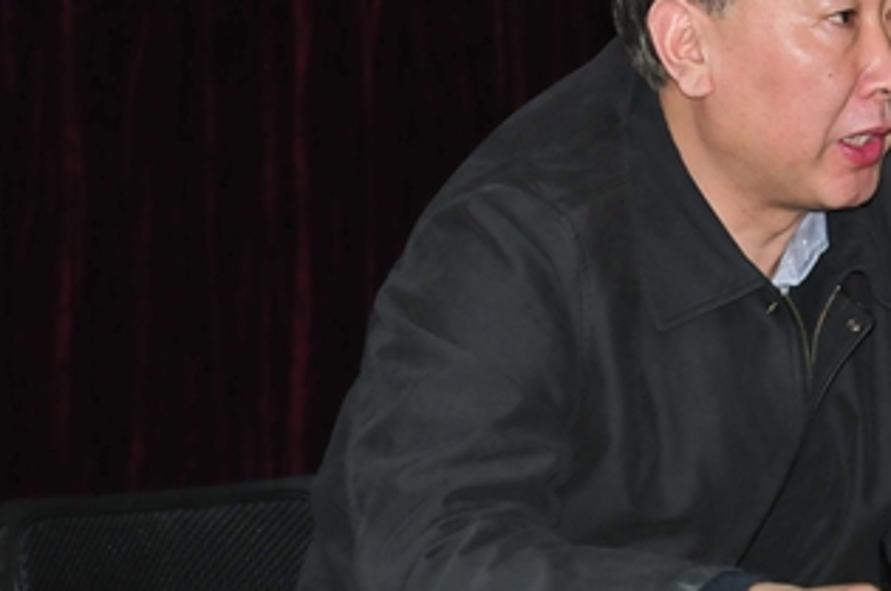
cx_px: 925
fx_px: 5288
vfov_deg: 6.4
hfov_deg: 9.6
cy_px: 300
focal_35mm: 214
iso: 800
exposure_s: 1/100
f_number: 5
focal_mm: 66
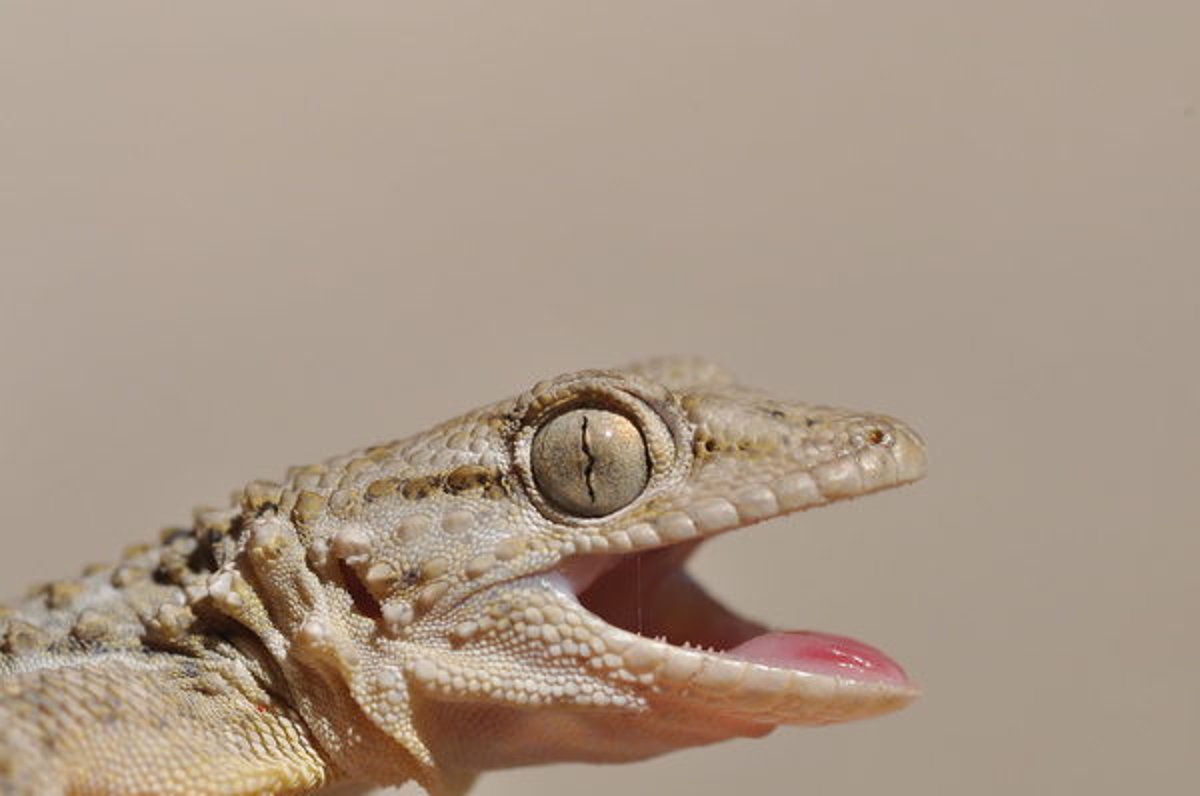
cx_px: 600
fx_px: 4493
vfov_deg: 10.1
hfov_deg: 15.2
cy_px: 398
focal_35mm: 135
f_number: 18
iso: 200
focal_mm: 90
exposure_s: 1/400
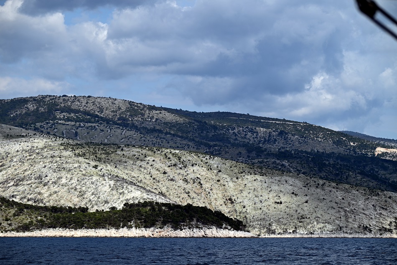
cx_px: 198
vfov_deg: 10.2
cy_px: 132
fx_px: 1489
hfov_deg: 15.2
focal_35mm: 135
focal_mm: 135
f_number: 7.1
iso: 100
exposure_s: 1/800
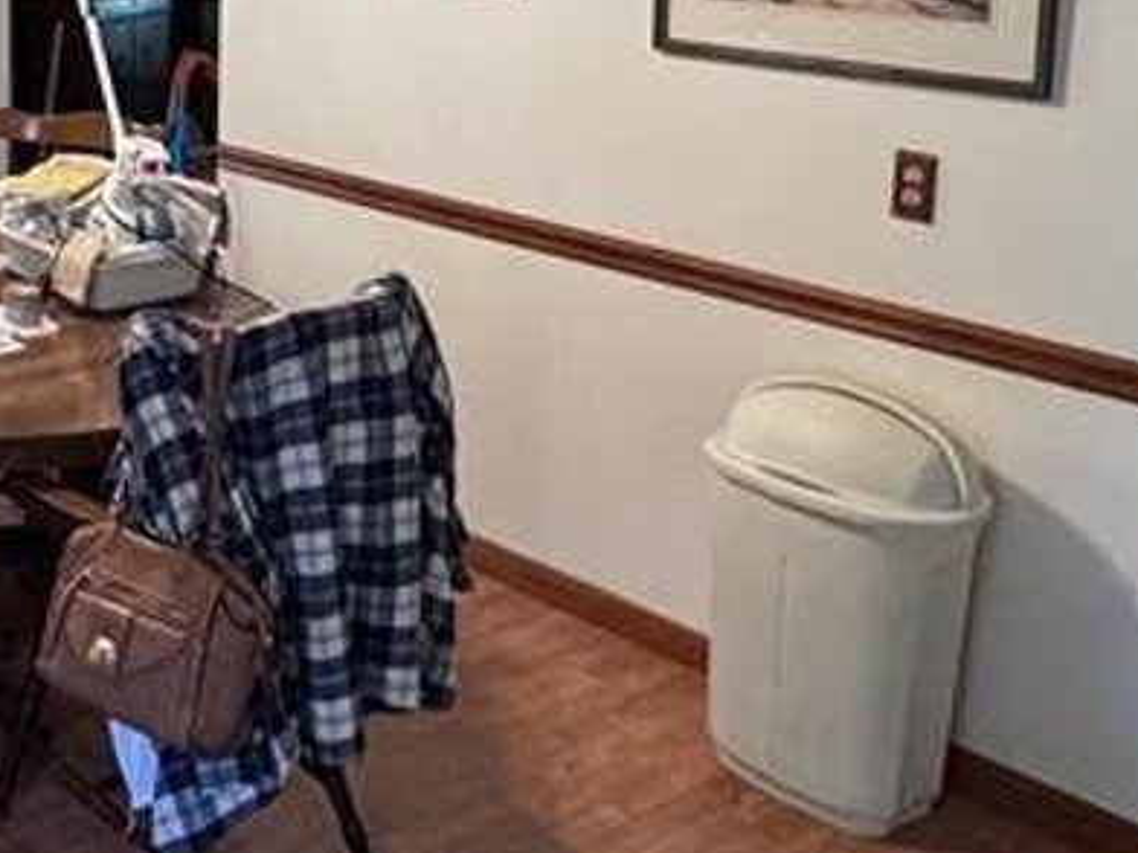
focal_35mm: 54
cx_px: 126
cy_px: 106
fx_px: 1775
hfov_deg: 33.7
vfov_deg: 26.3
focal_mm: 2.22
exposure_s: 1/60
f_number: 2.2
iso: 320
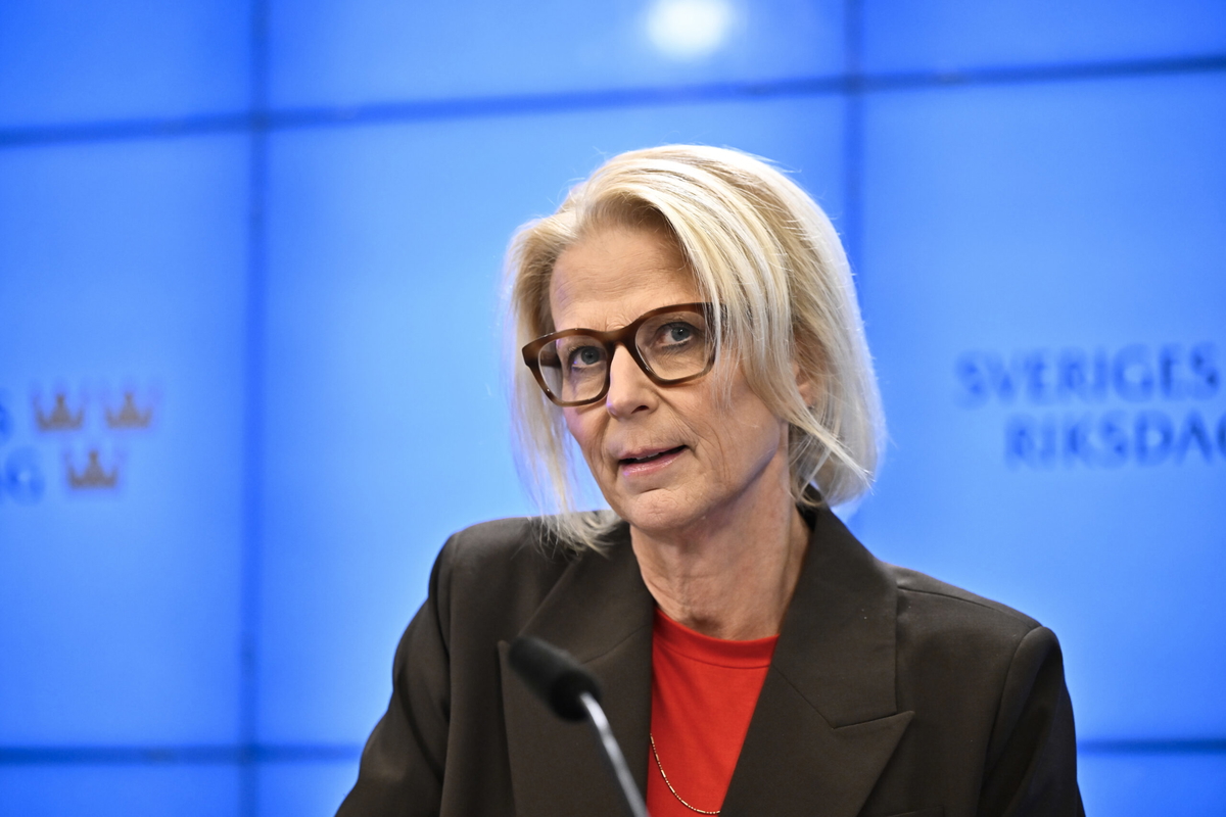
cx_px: 613
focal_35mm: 140
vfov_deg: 9.8
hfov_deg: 14.7
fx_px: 4767
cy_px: 408
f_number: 2.8
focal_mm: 140
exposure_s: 1/1000
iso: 2500
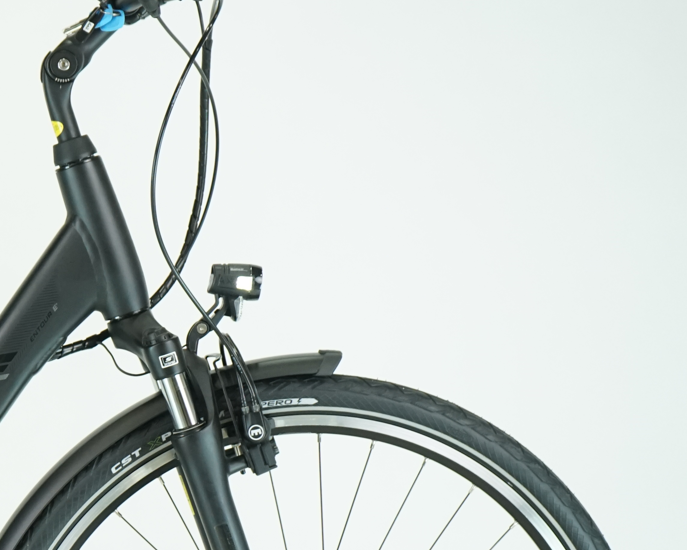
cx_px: -200
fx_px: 2745
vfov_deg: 11.4
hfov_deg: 13.7
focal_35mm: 135
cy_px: 496
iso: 1600
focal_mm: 55
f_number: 5.6
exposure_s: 1/200
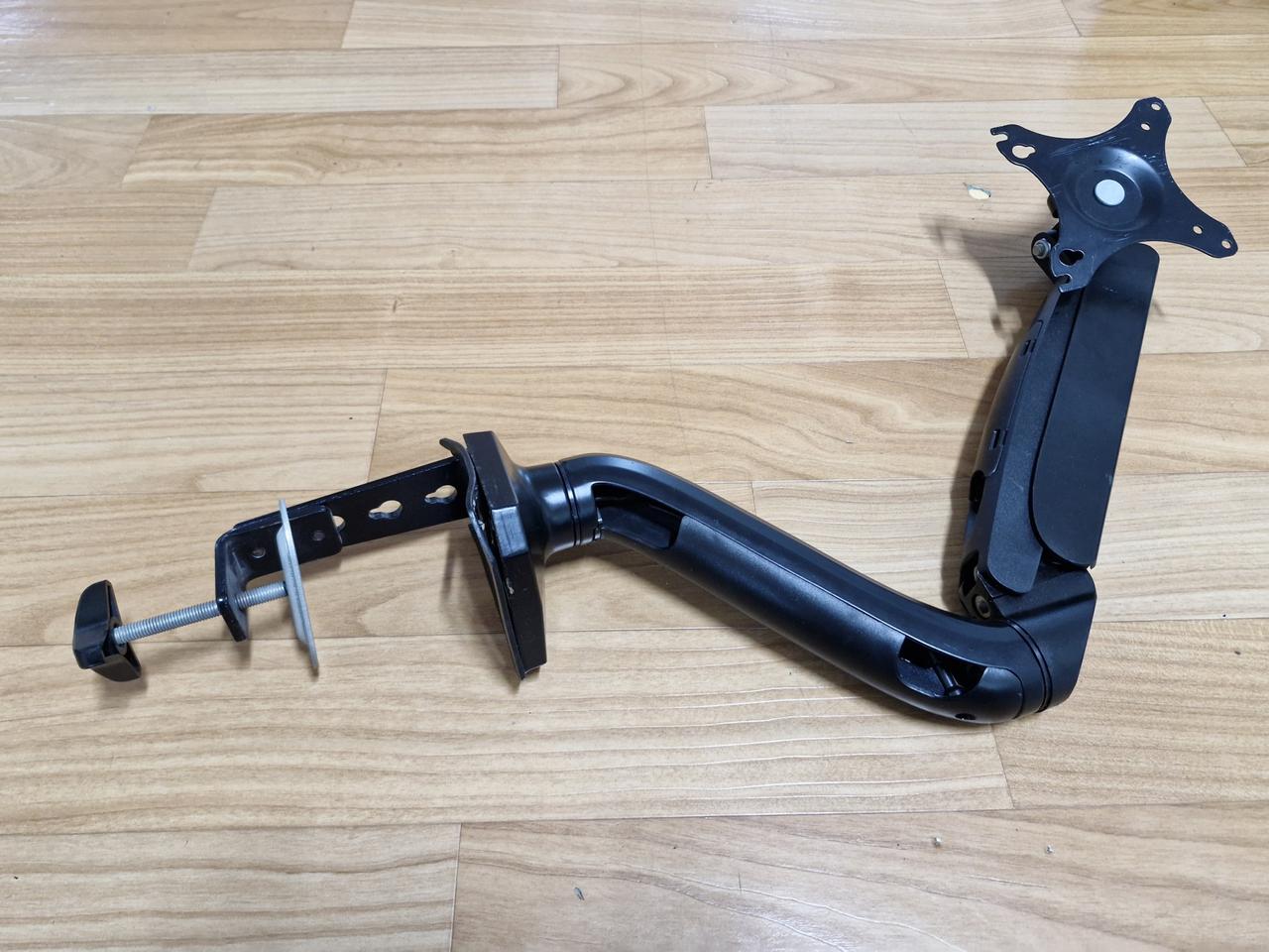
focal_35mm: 23
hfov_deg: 73.9
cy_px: 476
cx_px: 634
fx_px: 843
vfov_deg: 58.9
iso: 125
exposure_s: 1/120
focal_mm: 5.54
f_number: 1.8
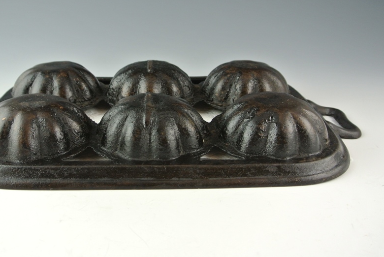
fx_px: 438
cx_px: 155
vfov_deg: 32.7
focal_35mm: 41
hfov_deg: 47.1
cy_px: 136
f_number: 3.8
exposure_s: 1/60
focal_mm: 12.2
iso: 400
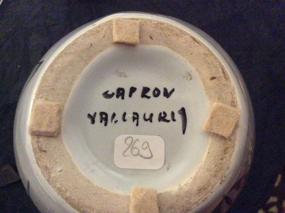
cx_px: 142
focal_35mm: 32
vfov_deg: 44.1
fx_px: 263
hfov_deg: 56.9
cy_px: 106
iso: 800
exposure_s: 1/17
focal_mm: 3.3
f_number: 2.4
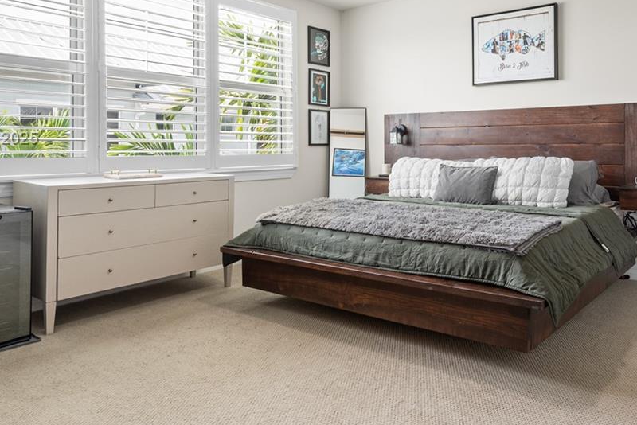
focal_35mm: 28
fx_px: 496
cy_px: 140
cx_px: 420
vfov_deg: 45.7
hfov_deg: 63.9
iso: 100
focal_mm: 14
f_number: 9
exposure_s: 1/2
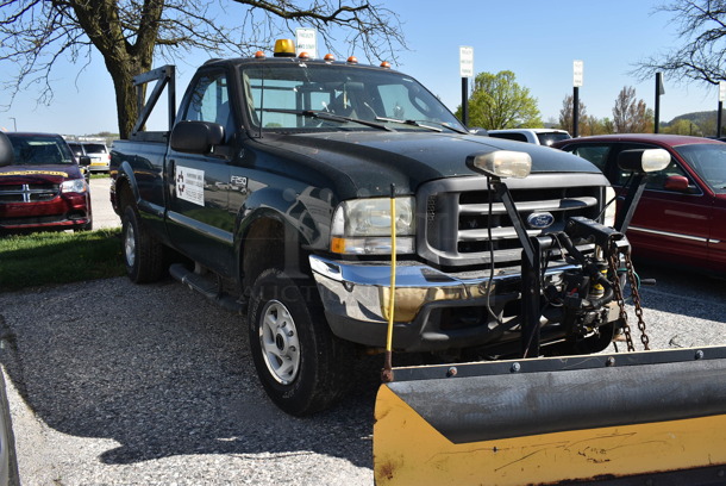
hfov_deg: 61.9
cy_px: 243
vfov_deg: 43.7
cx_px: 363
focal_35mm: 30
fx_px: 606
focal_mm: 20
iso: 100
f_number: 8
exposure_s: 1/250
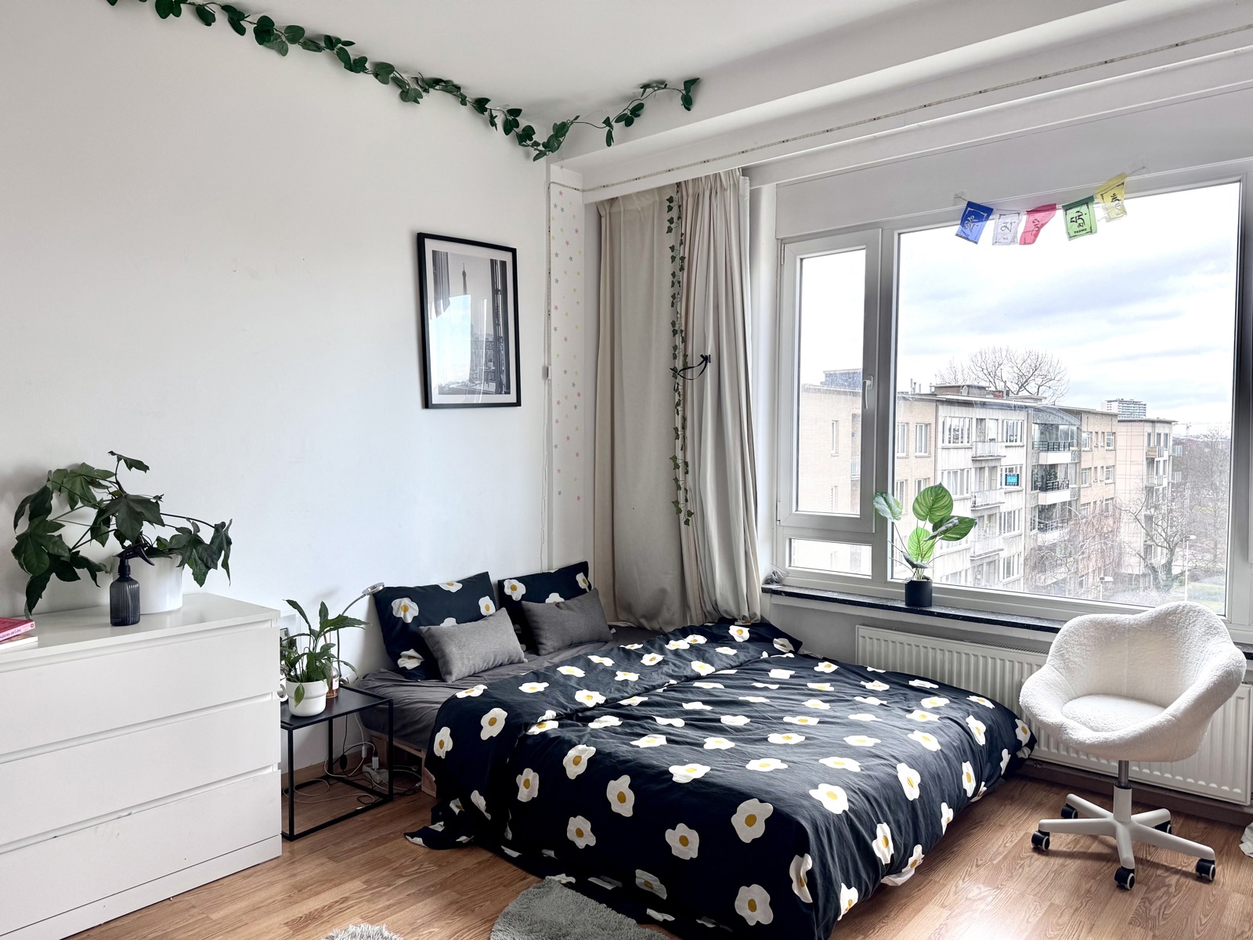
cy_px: 470
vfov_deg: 56.8
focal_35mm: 24
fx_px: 869
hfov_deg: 71.6
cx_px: 626
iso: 64
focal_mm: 6.76
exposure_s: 1/100
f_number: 1.78
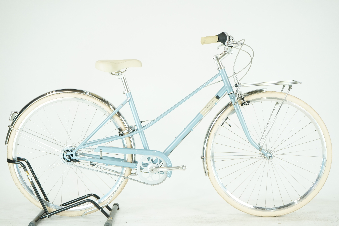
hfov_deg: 32.4
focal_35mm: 62
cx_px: 170
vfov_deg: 21.9
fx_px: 584
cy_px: 113
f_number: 5.6
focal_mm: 62
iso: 1600
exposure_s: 1/200
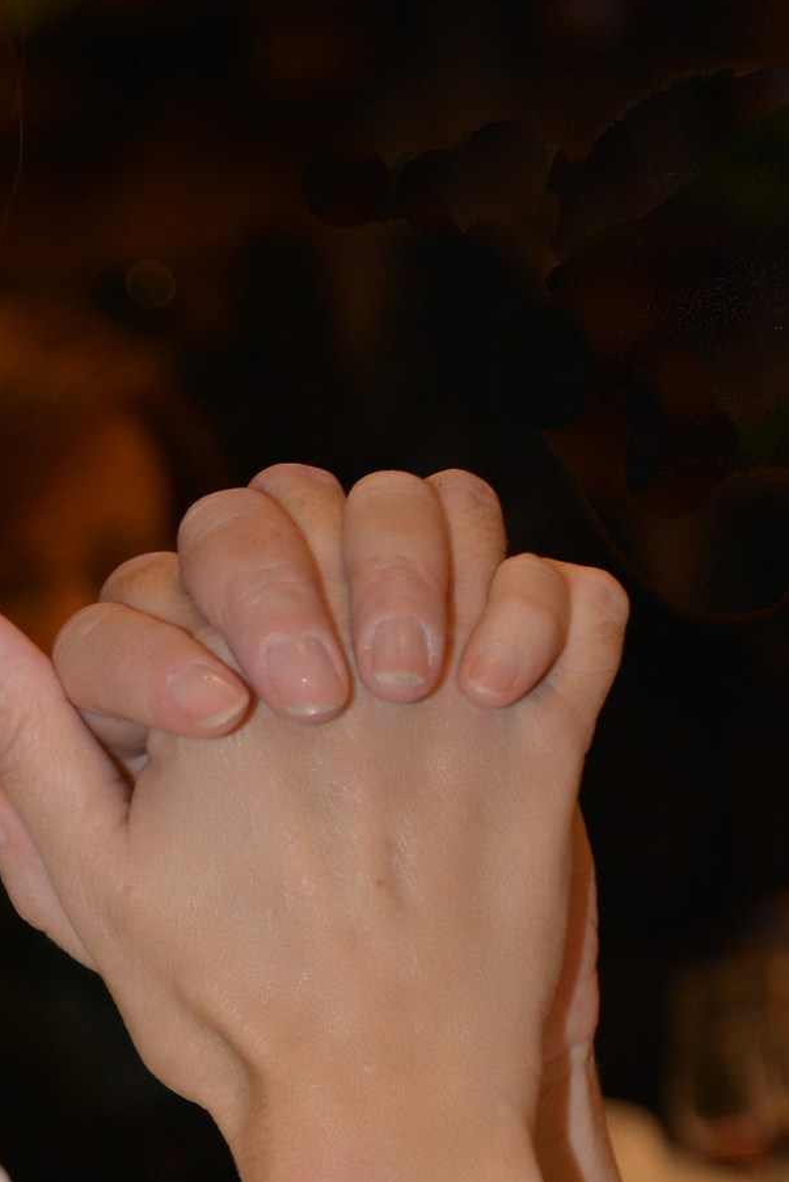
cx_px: -232
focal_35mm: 165
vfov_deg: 12.3
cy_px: 1169
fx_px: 5420
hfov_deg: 8.2
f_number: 4.5
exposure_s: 1/60
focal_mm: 62
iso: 800
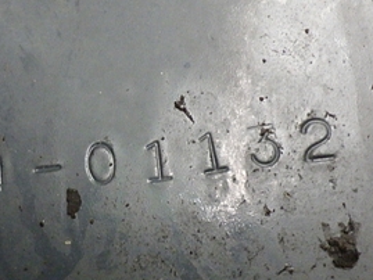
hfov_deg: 25.4
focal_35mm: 75
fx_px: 809
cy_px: 144
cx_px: 64
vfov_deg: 19.7
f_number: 4.2
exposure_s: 1/60
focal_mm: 7.5
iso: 800
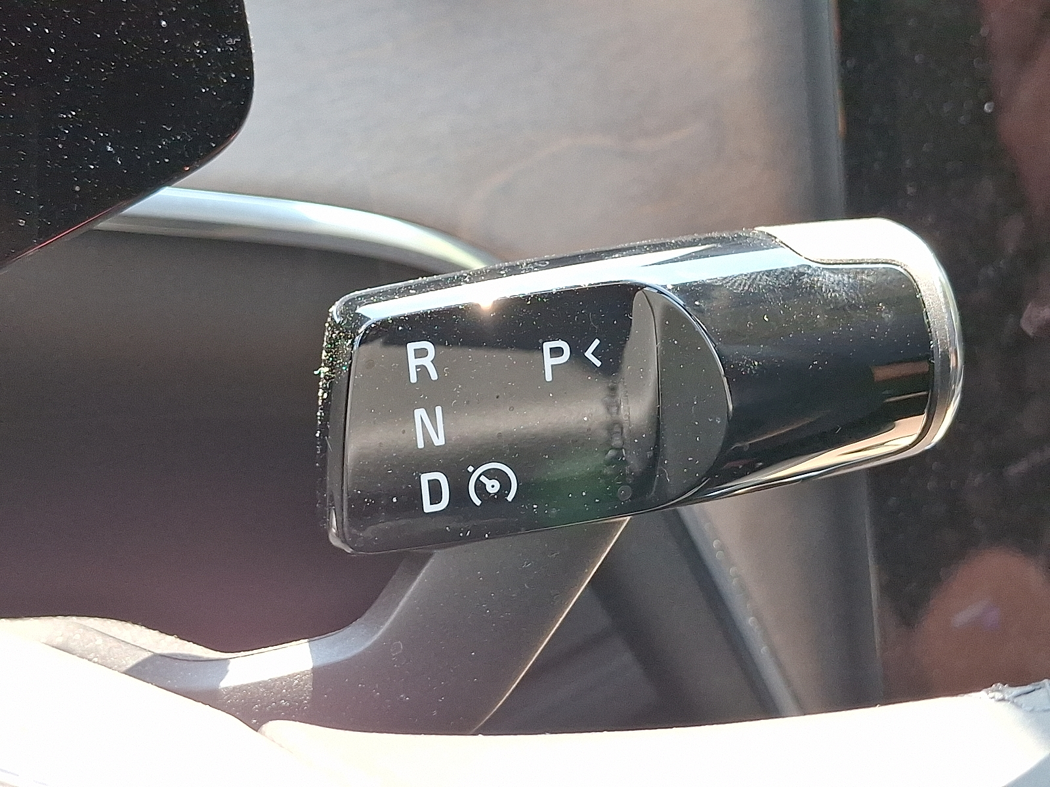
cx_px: 525
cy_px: 394
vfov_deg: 54.9
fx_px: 758
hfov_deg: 69.4
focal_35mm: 25
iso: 42
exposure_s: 1/120
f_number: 1.8
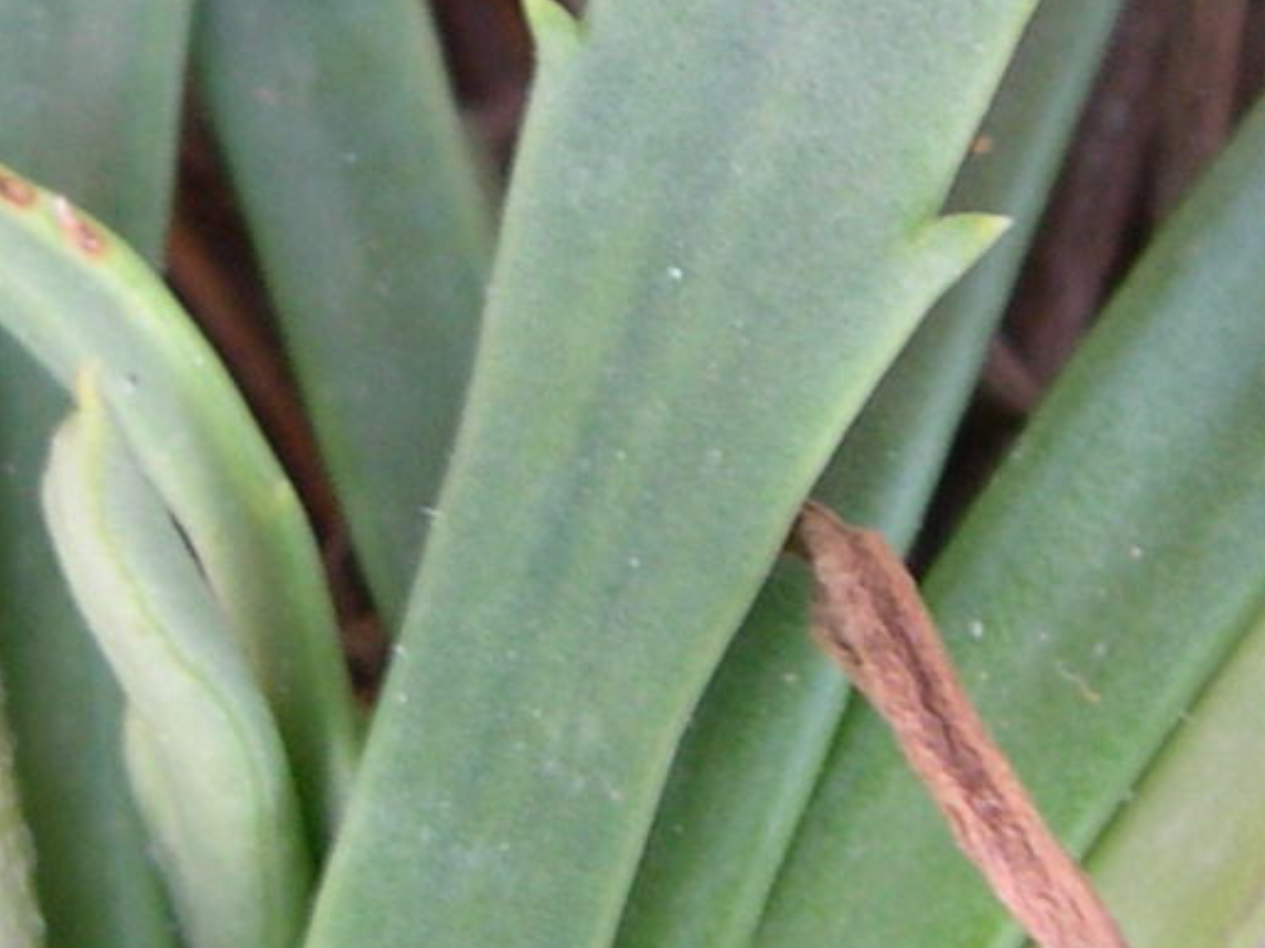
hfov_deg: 11.8
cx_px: 588
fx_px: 6136
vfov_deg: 8.8
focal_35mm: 168
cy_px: 337
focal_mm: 8
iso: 100
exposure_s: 1/25
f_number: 2.8
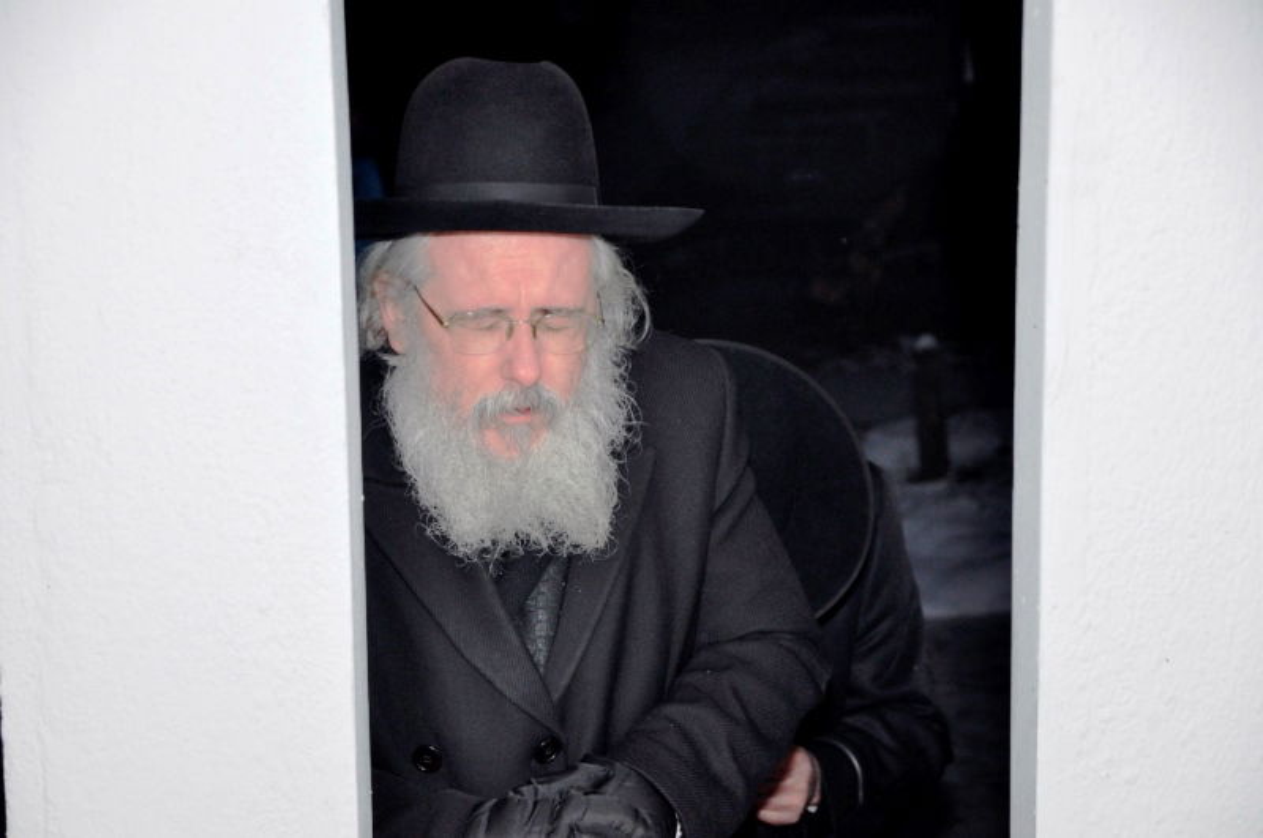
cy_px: 419
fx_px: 2417
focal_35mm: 69
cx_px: 632
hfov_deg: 29.3
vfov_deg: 19.7
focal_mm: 46
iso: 800
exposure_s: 1/60
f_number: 4
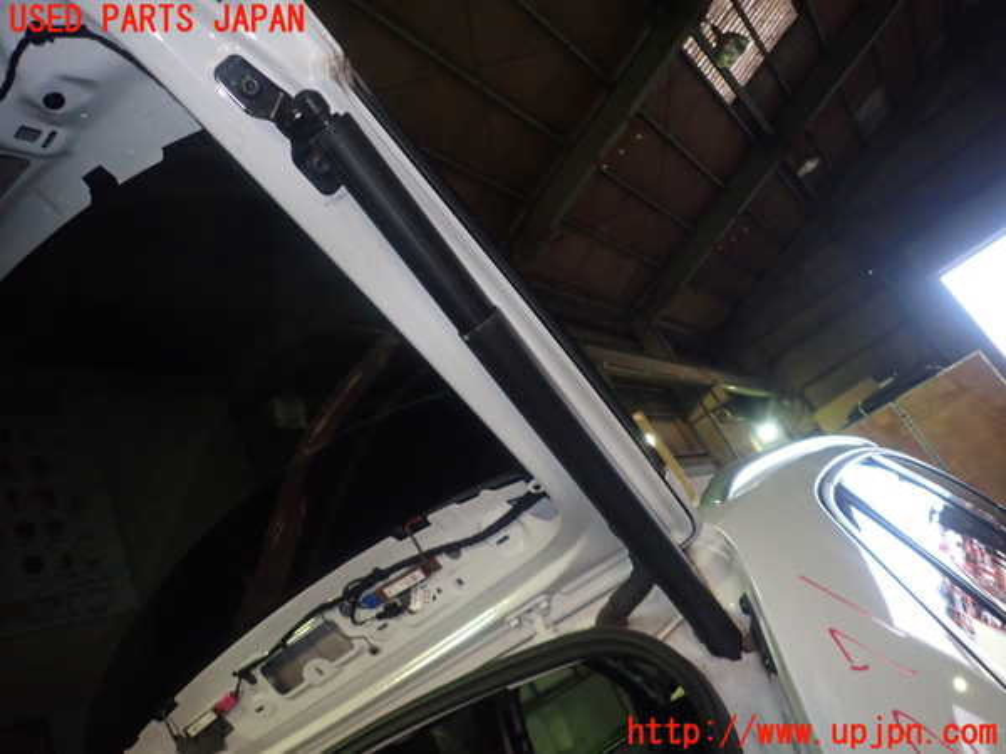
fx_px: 727
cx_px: 503
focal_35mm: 25
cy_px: 377
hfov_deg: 69.4
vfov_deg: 54.9
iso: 640
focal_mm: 4.5
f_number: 5.6
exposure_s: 1/30
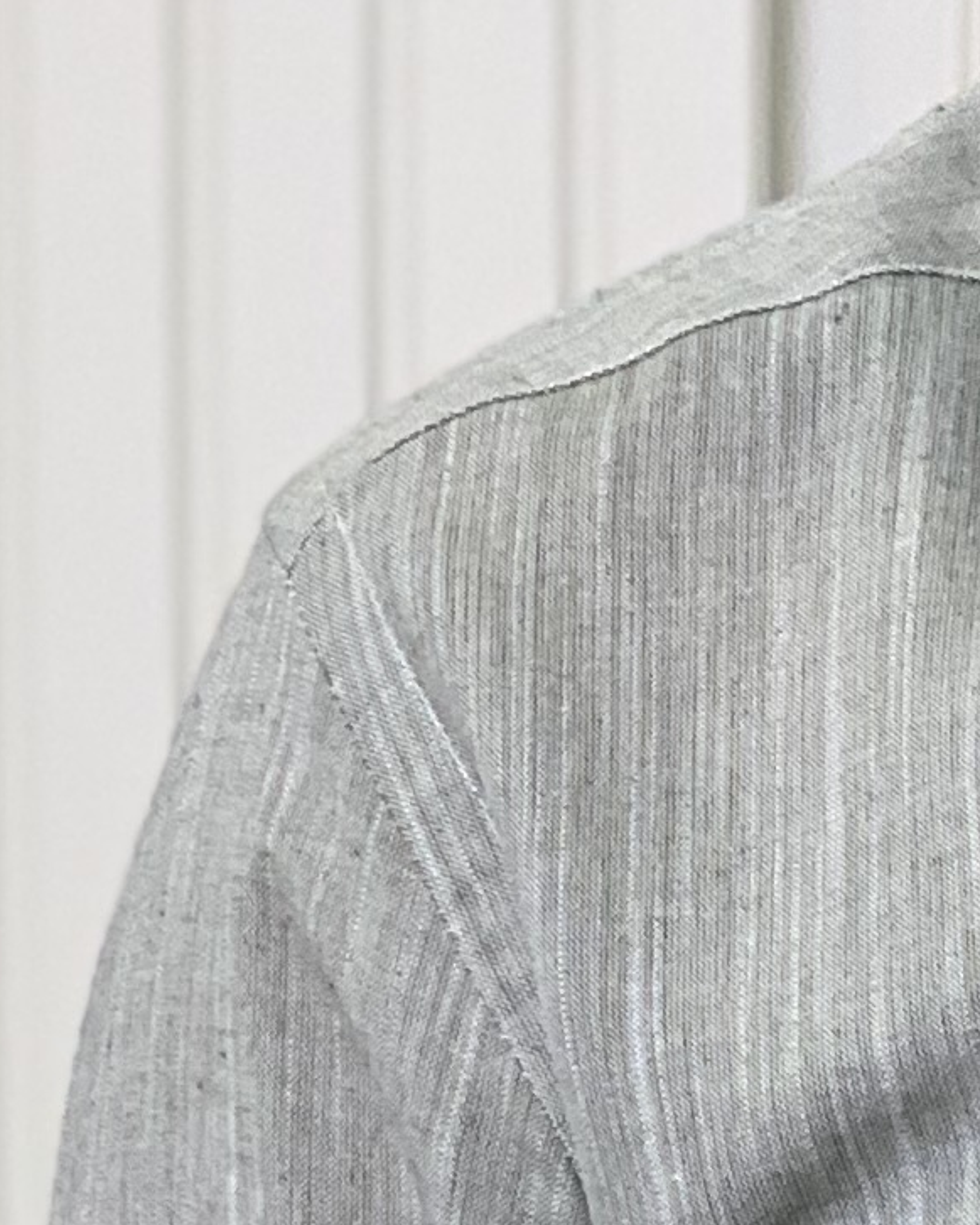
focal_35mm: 282
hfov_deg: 5.4
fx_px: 10222
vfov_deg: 6.6
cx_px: 2002
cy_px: 2712
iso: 64
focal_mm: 6
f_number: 2.4
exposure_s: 1/122
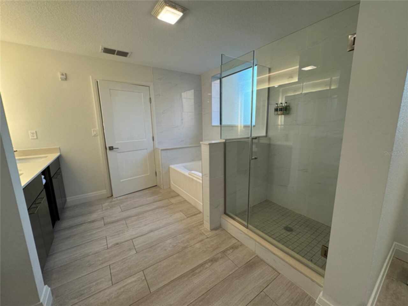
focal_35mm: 14
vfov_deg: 85.7
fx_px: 165
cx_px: 204
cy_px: 153
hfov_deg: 102.1
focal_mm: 2.22
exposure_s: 1/120
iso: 200
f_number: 2.2
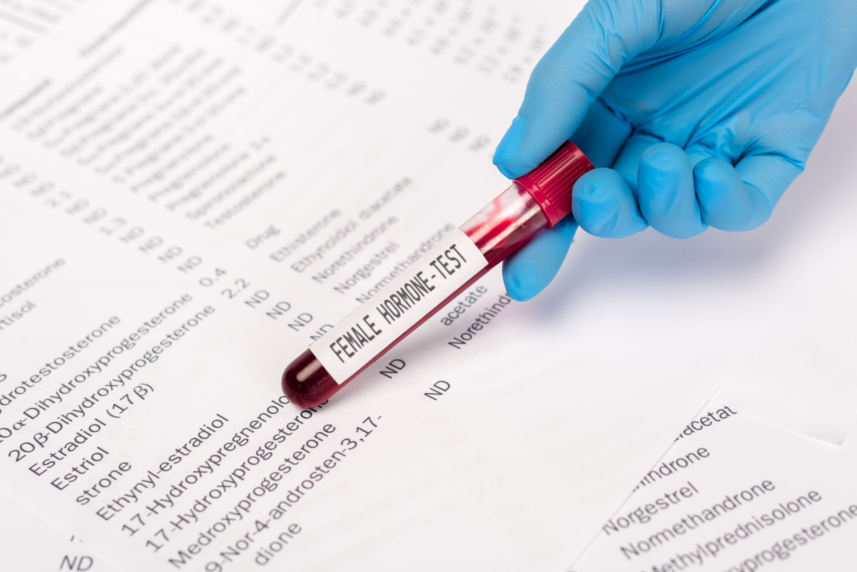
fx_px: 1191
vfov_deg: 27.0
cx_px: 428
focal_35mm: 50
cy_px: 286
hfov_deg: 39.6
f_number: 5
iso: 100
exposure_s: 1/160
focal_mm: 50
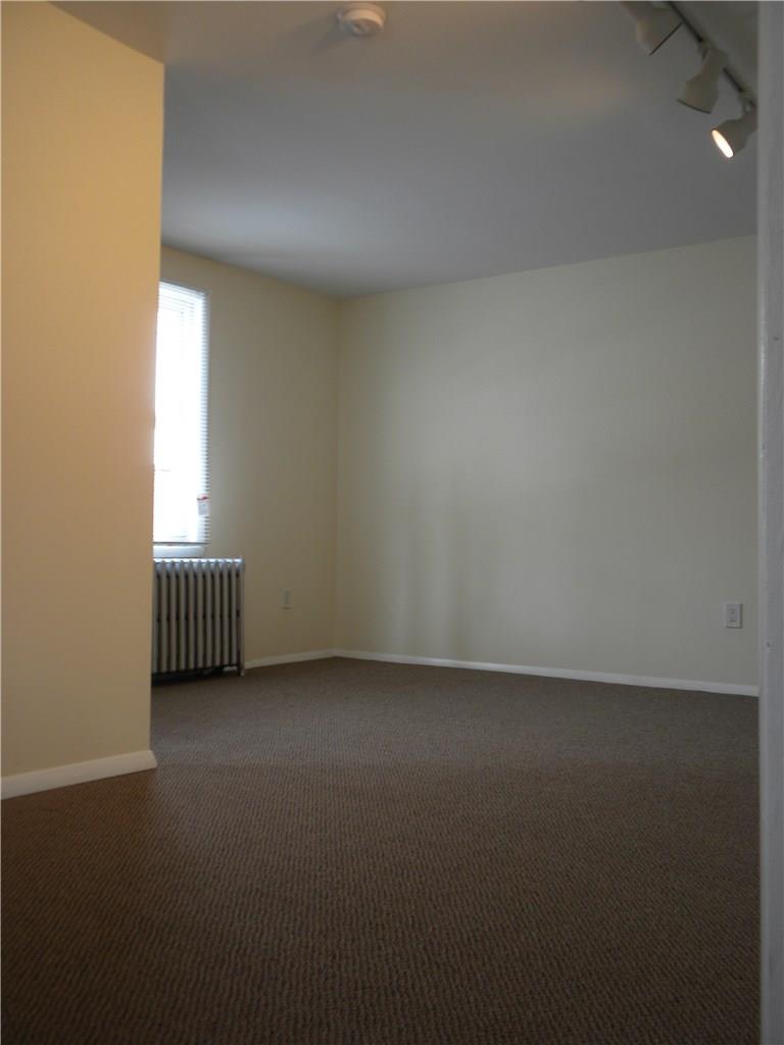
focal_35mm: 37
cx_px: 392
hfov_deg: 38.7
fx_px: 1117
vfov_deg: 50.1
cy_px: 522
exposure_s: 1/9.7
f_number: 3.5
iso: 64
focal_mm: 6.6
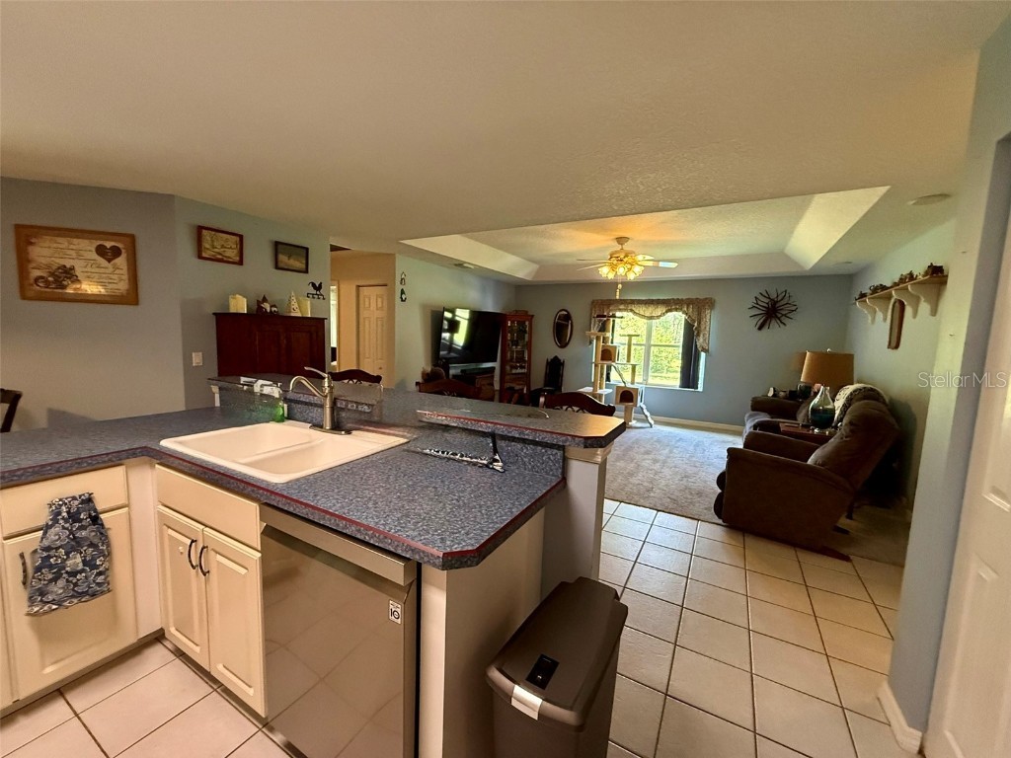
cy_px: 379
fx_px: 409
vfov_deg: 85.7
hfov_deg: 102.1
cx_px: 506
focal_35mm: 14
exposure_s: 1/120
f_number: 2.2
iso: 500
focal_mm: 2.22
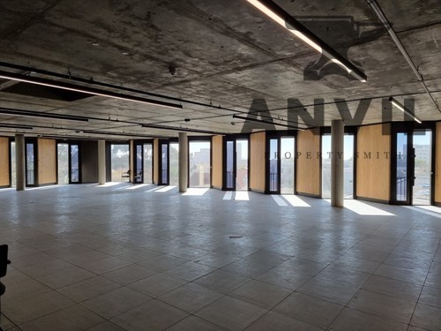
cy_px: 166
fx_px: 306
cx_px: 220
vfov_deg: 56.8
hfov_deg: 71.6
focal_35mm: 24
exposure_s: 1/121
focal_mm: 6.7
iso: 50
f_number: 1.8
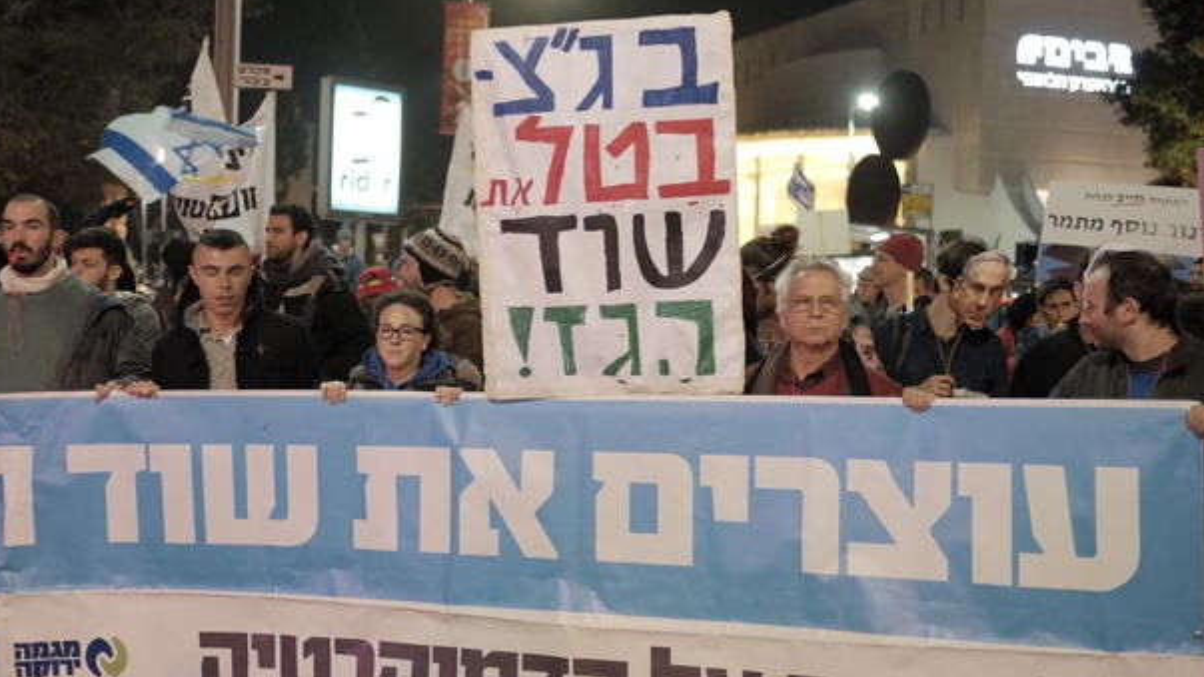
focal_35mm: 44
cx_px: 507
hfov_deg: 46.2
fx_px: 1405
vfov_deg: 27.1
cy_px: 331
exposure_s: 1/60
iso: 2000
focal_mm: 23
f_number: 1.4
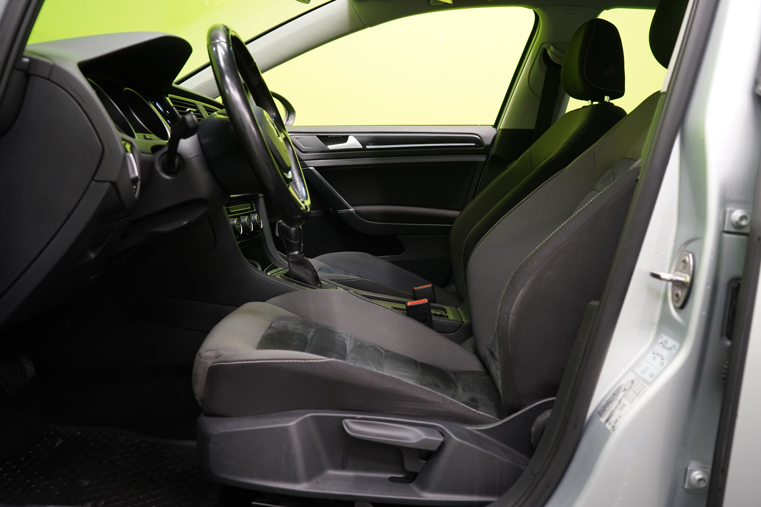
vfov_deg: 38.9
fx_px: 719
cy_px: 254
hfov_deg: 55.8
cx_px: 380
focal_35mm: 34
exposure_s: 1/25
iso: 1250
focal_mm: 34
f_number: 5.6
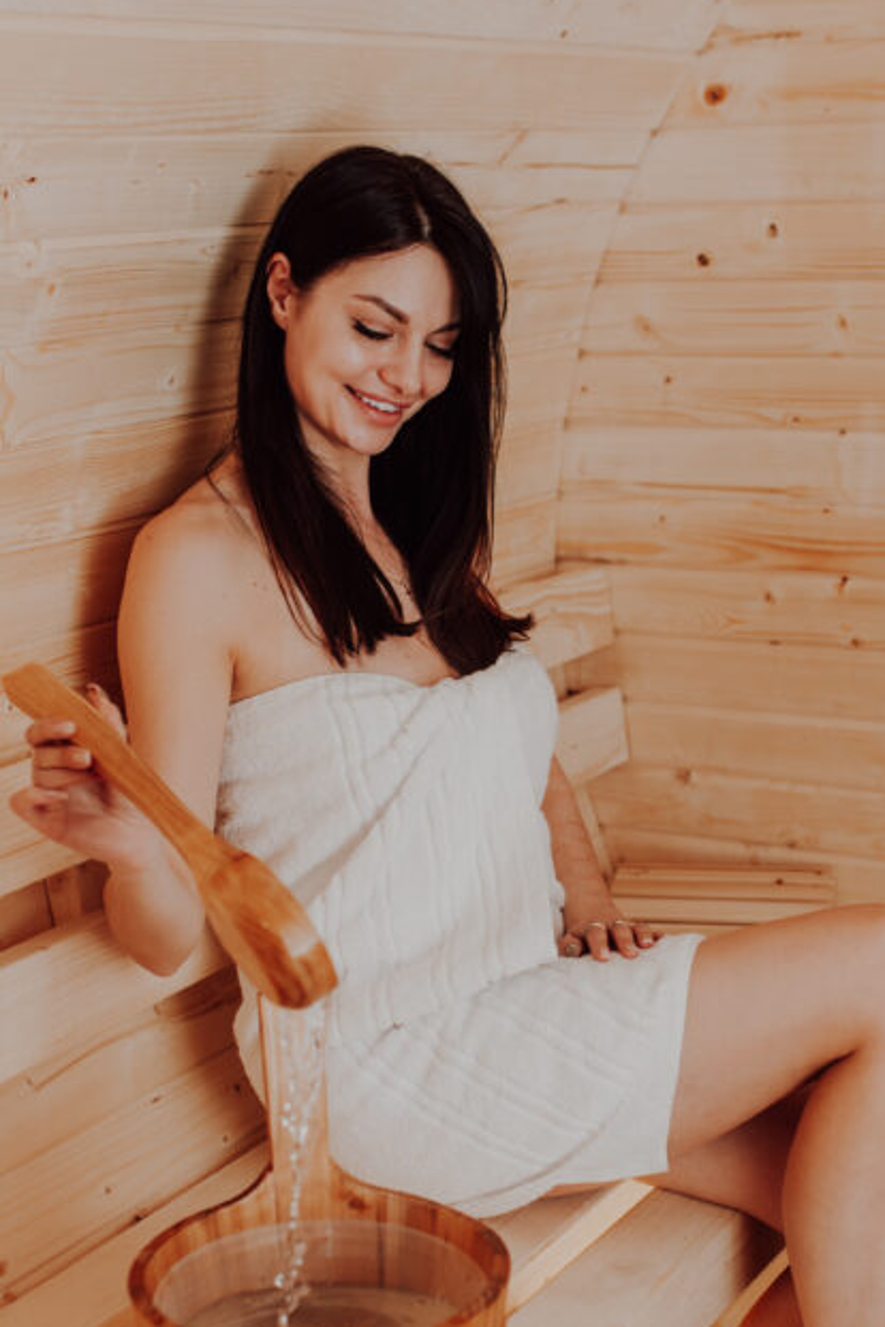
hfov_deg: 20.9
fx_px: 2397
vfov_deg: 30.5
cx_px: 496
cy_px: 983
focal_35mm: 65
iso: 100
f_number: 2.5
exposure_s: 1/200
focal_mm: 35
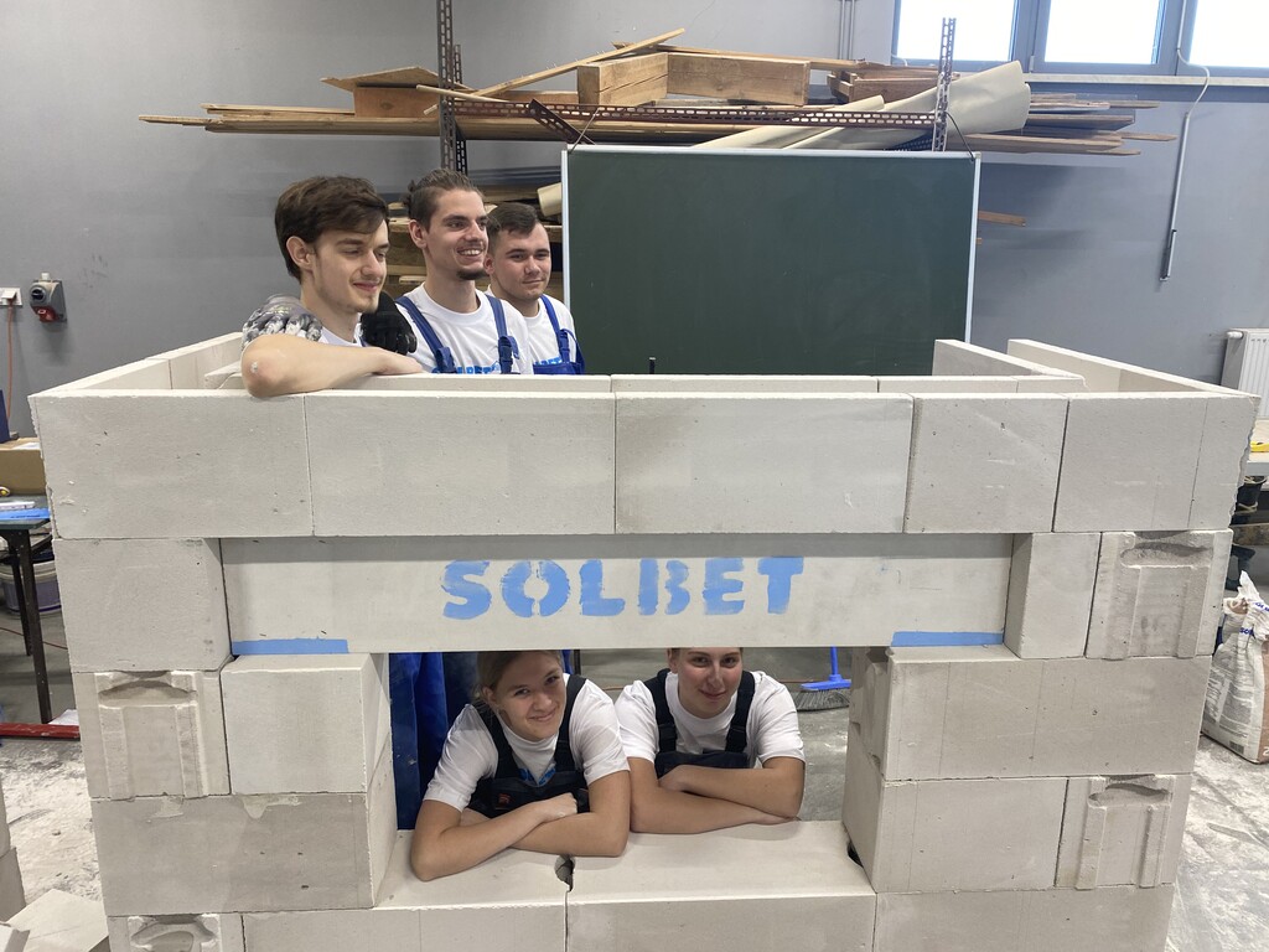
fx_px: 953
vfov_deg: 53.1
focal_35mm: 26
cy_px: 476
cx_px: 634
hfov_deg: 67.3
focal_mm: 4.25
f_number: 1.8
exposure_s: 1/100
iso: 125
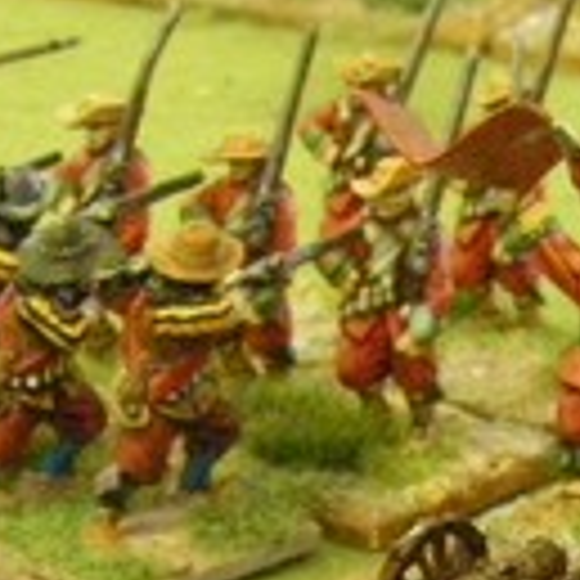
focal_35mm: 198
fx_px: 3753
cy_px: 764
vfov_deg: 8.7
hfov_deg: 8.8
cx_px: 567
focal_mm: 6.3
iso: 800
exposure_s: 1/40
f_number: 3.5
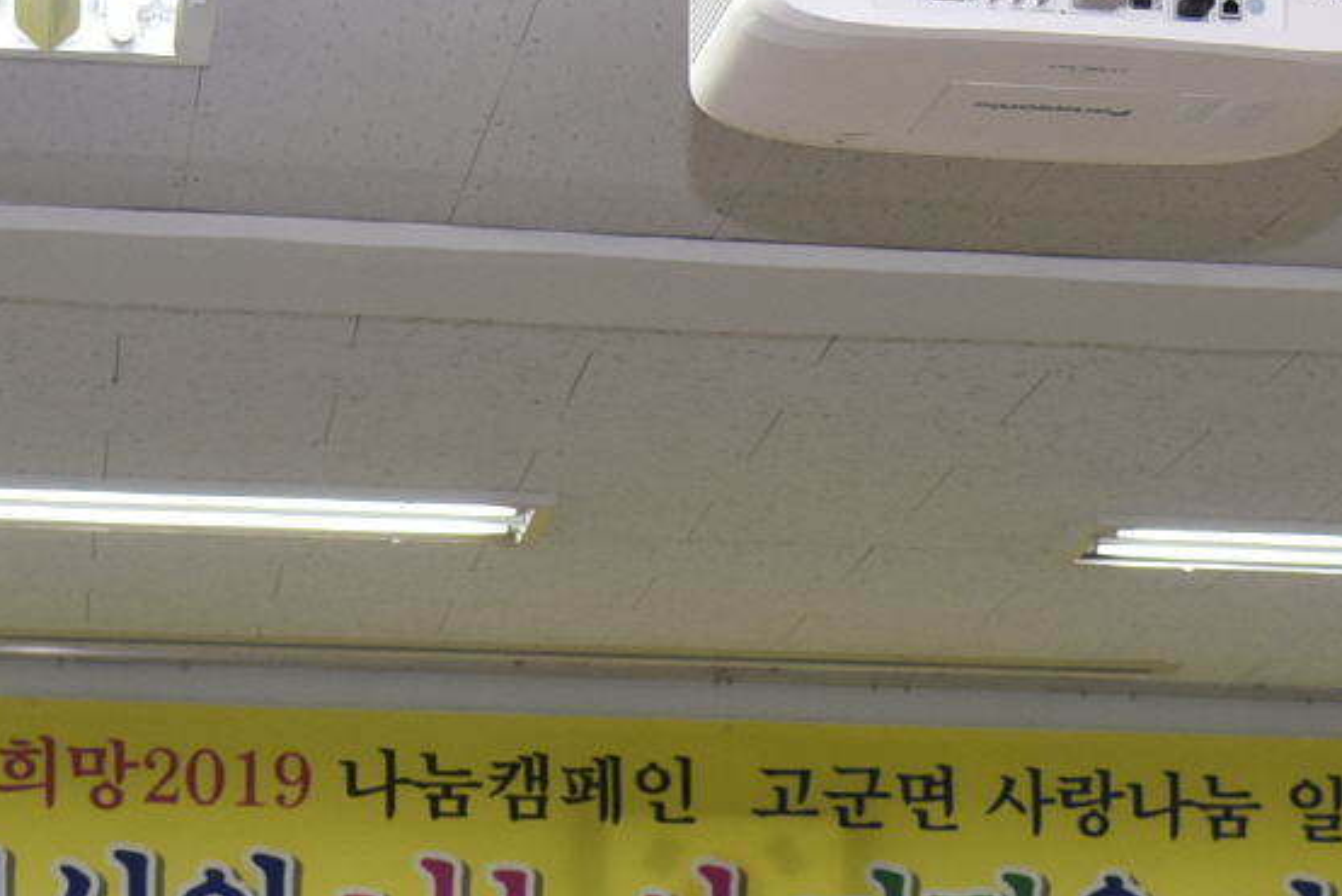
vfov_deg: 10.7
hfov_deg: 16.6
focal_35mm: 123
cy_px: 1359
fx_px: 4587
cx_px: 816
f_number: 4.5
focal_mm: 31
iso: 800
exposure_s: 1/125
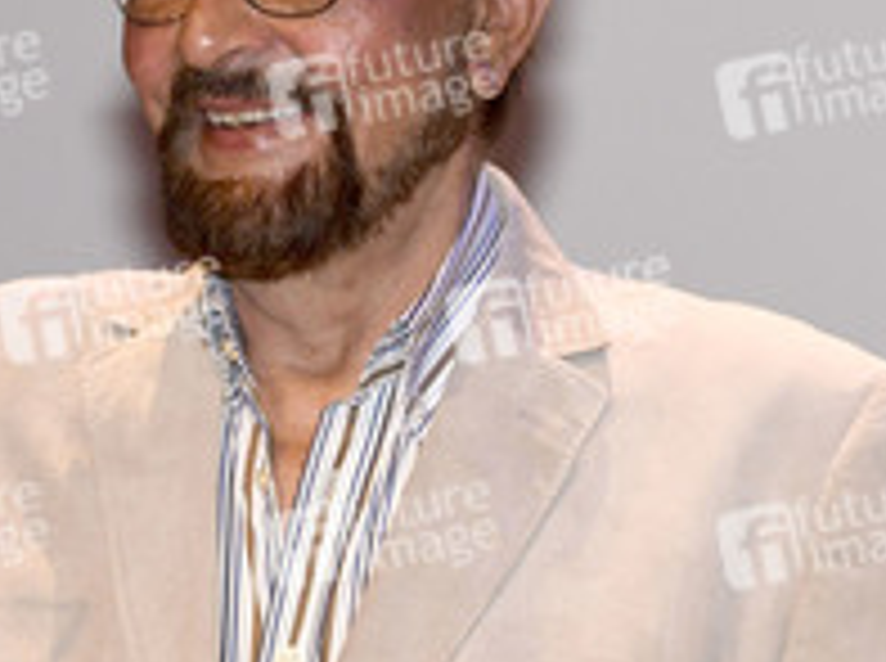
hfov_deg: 9.1
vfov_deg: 6.9
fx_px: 5518
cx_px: -7
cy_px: 198
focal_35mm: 216
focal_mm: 98
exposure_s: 1/320
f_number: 3.5
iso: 1250
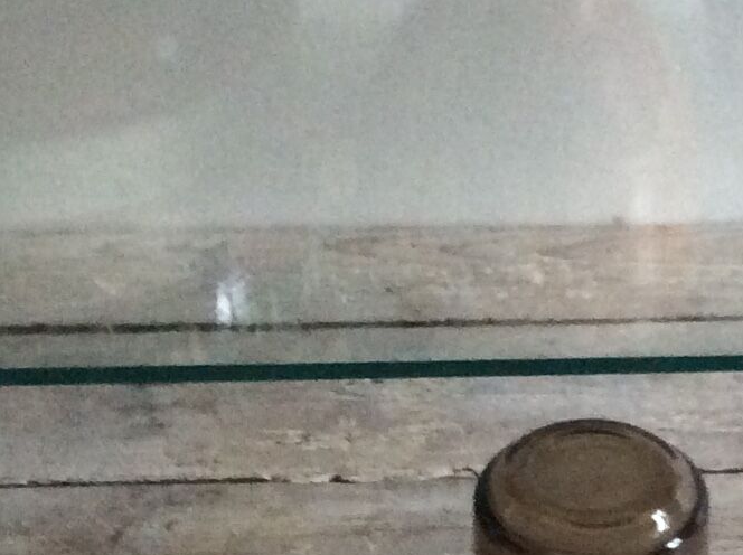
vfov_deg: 11.8
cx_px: 572
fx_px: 2679
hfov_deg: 15.7
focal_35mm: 125
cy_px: 418
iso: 250
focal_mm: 3.3
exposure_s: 1/25
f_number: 2.4
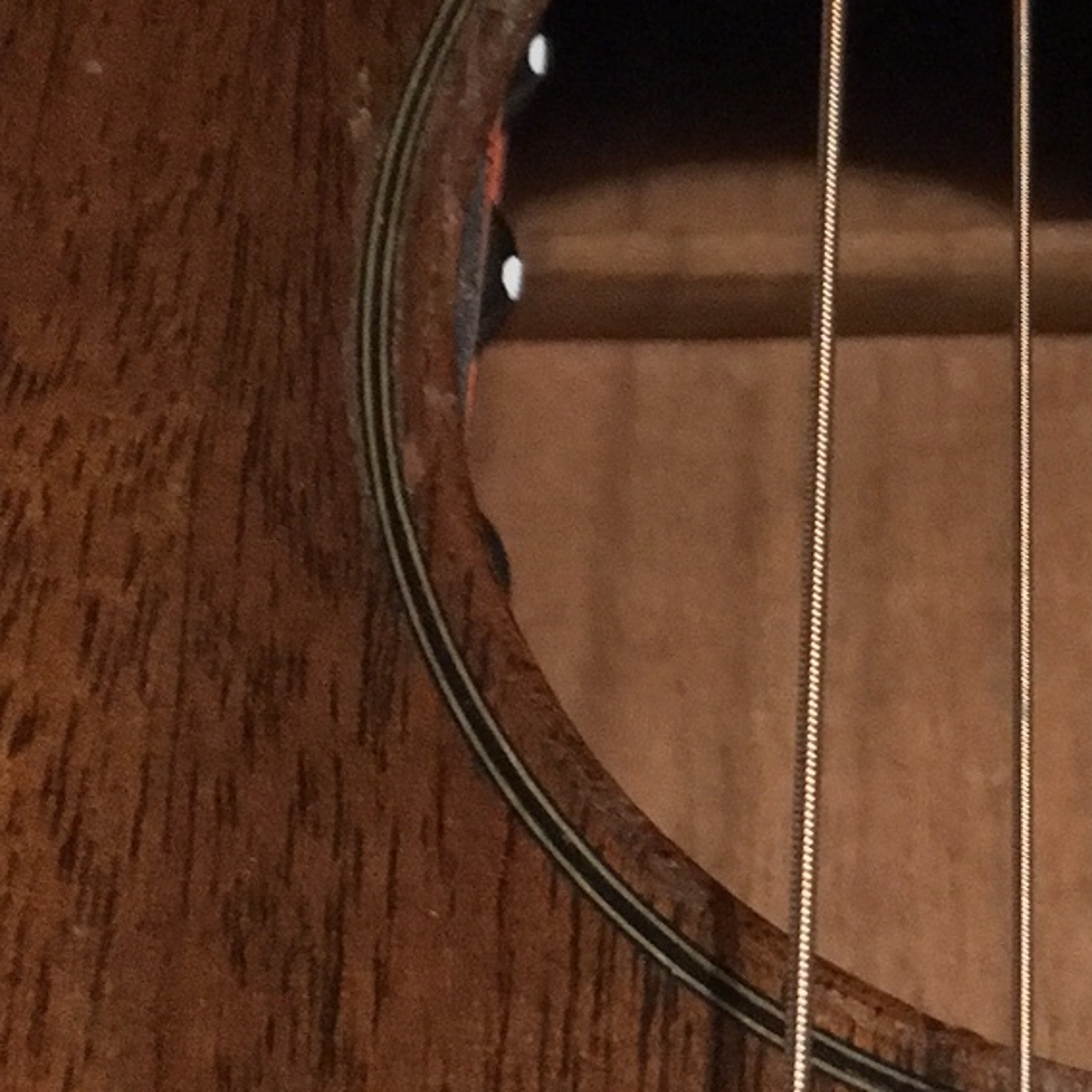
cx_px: 1150
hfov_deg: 18.5
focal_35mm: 91
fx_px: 3248
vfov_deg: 19.1
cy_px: 427
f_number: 2.2
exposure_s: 1/15
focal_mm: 4.15
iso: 800
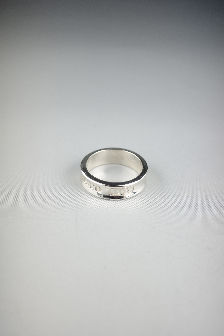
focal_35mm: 40
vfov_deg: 48.5
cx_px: 112
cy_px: 168
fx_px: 373
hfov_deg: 33.4
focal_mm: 26
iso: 100
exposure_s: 1/50
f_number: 4.5
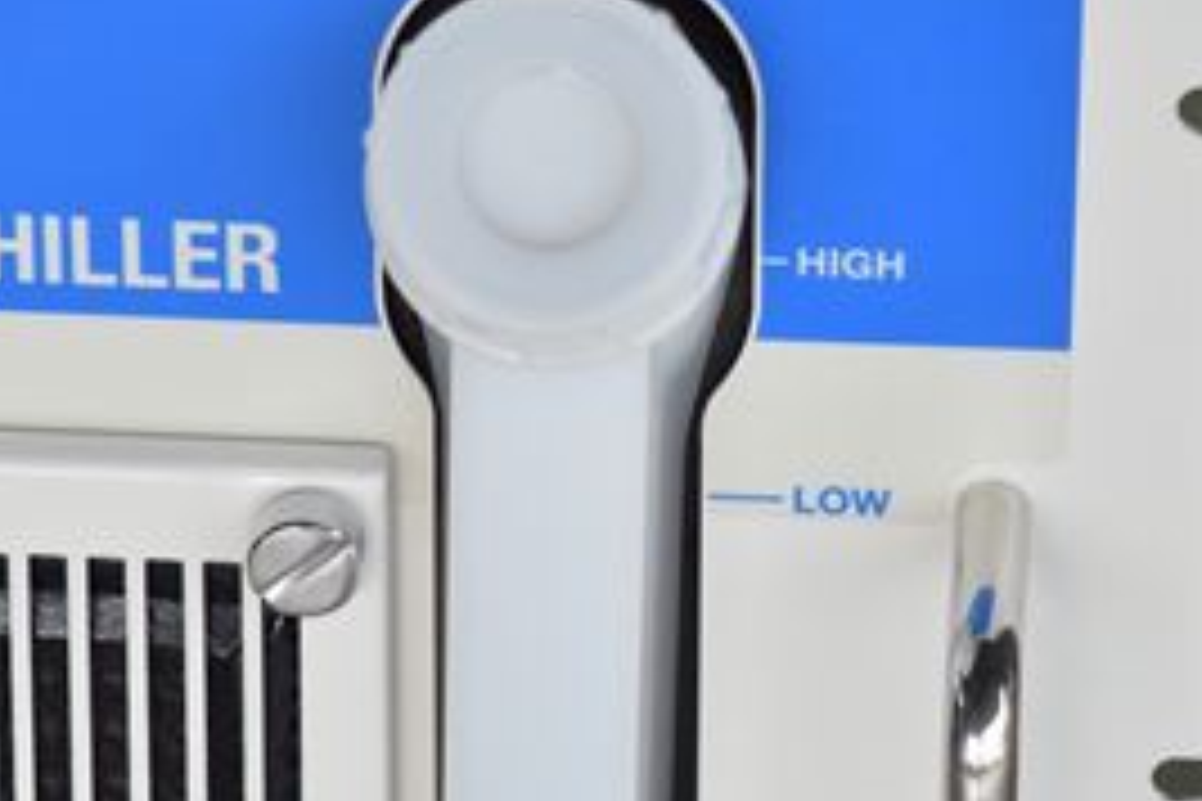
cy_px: 666
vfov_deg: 4.9
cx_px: 761
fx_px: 9382
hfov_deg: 7.3
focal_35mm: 281
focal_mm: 100
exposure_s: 1/800
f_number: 6.3
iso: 1250
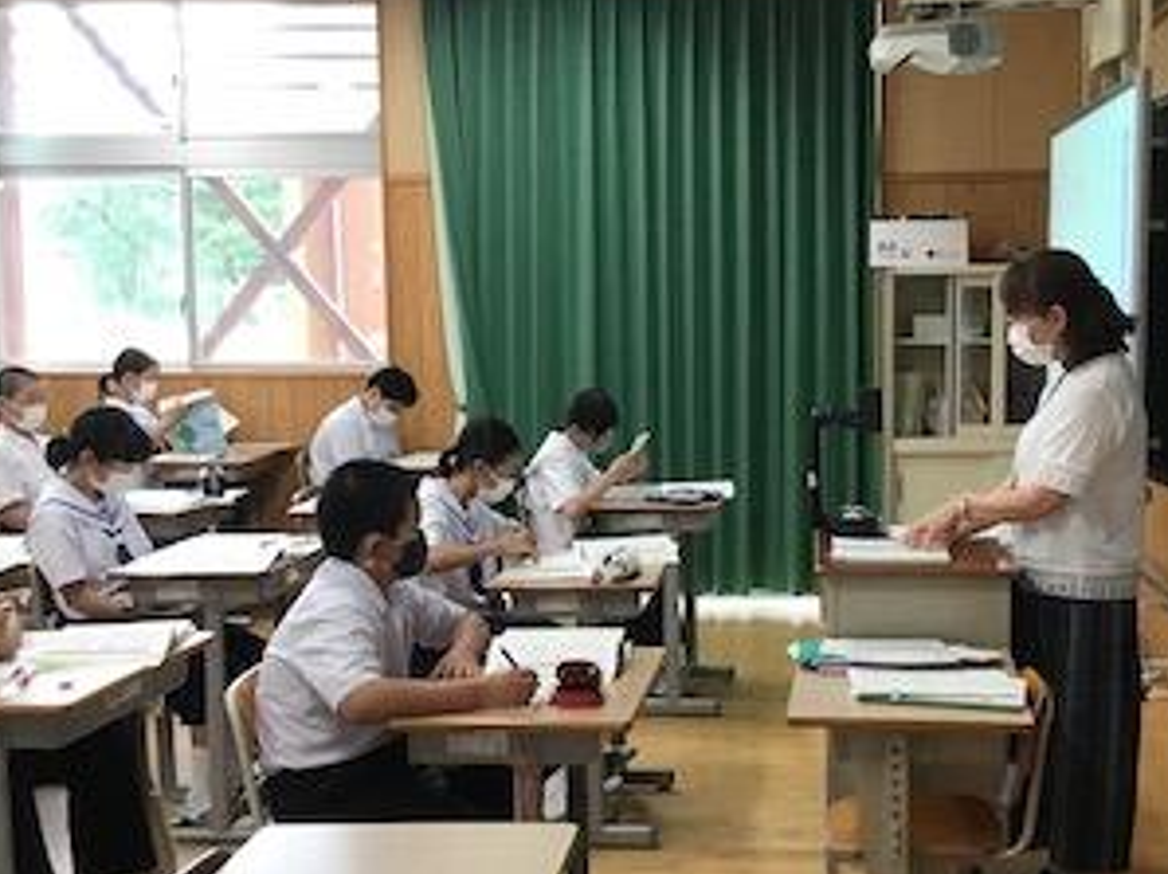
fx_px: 1686
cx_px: 725
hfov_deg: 38.0
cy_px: 466
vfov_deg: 29.1
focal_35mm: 50
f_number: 2.4
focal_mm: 3.3
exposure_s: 1/30
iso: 40
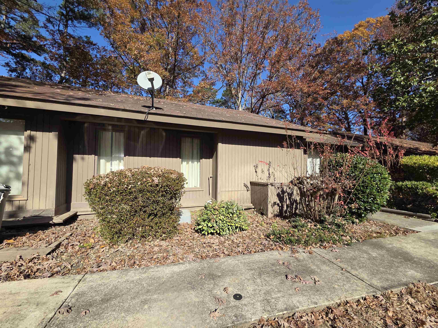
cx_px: 219
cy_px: 164
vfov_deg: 89.9
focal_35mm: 13
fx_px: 164
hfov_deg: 106.2
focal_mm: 2.2
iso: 50
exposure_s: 1/1667
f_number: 2.2
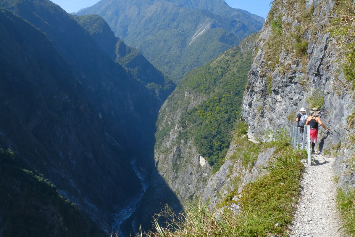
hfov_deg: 67.4
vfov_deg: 47.9
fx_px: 266
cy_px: 118
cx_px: 178
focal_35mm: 27
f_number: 22
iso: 500
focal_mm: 18
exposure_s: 1/60
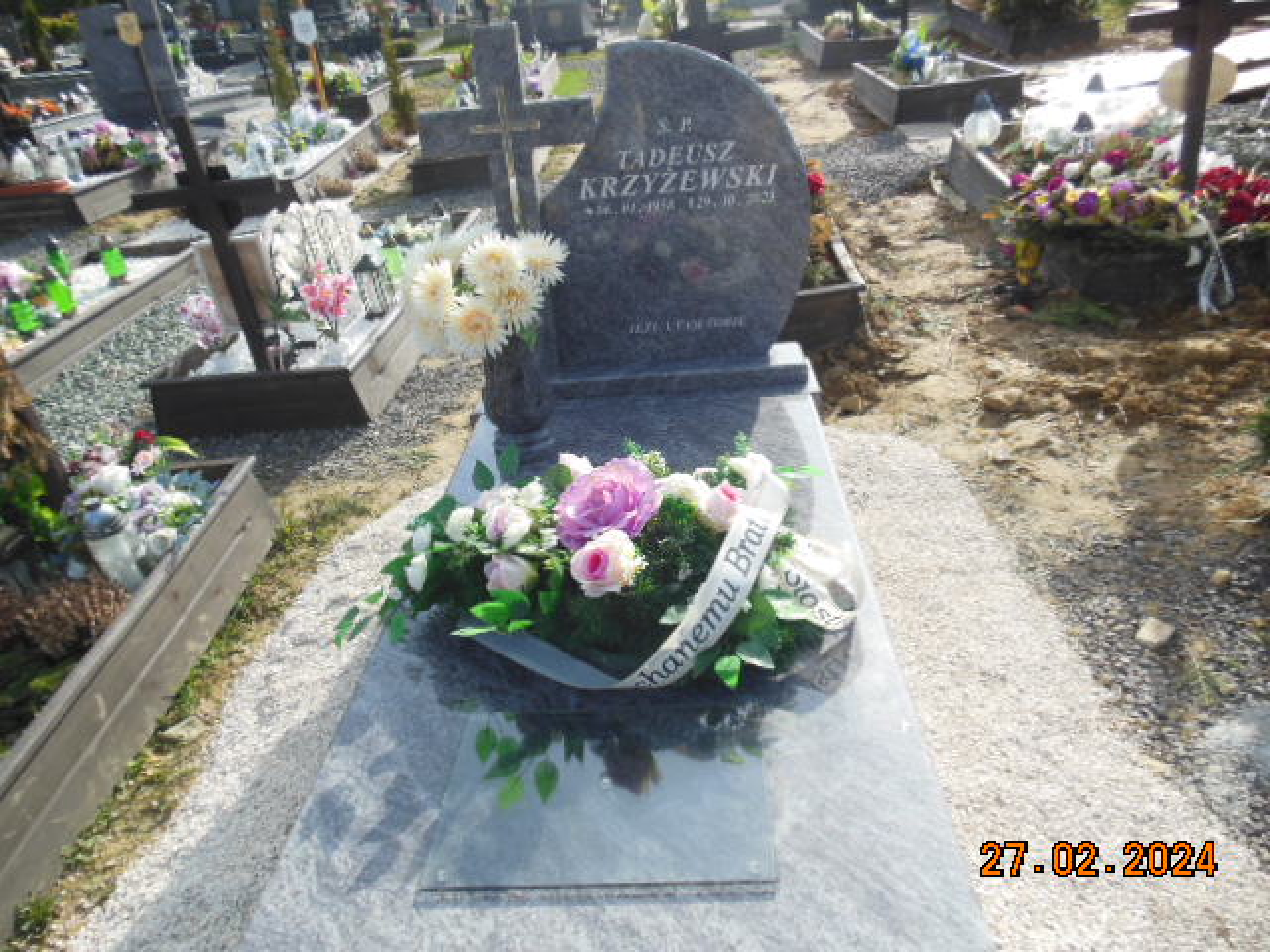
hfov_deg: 69.4
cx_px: 635
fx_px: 917
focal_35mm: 25
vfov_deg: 54.9
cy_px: 476
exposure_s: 1/1000
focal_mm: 4.5
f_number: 3.2
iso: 125
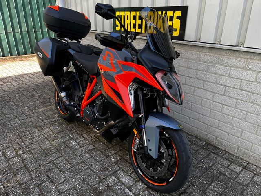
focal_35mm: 26
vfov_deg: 53.1
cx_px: 130
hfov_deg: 67.3
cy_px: 98
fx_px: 196
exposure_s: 1/122
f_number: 1.6
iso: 40
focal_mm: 5.1
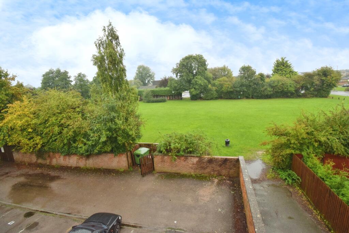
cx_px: 174
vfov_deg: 72.1
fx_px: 160
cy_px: 116
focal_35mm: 16
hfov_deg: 95.0
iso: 1000
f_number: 13
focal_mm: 11
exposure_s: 1/50
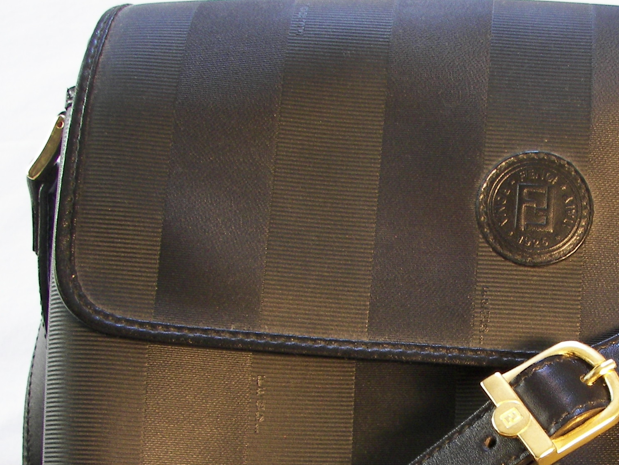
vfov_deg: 23.1
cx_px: 527
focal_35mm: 63
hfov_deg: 29.7
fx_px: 1127
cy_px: 348
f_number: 2.8
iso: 100
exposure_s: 1/30
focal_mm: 6
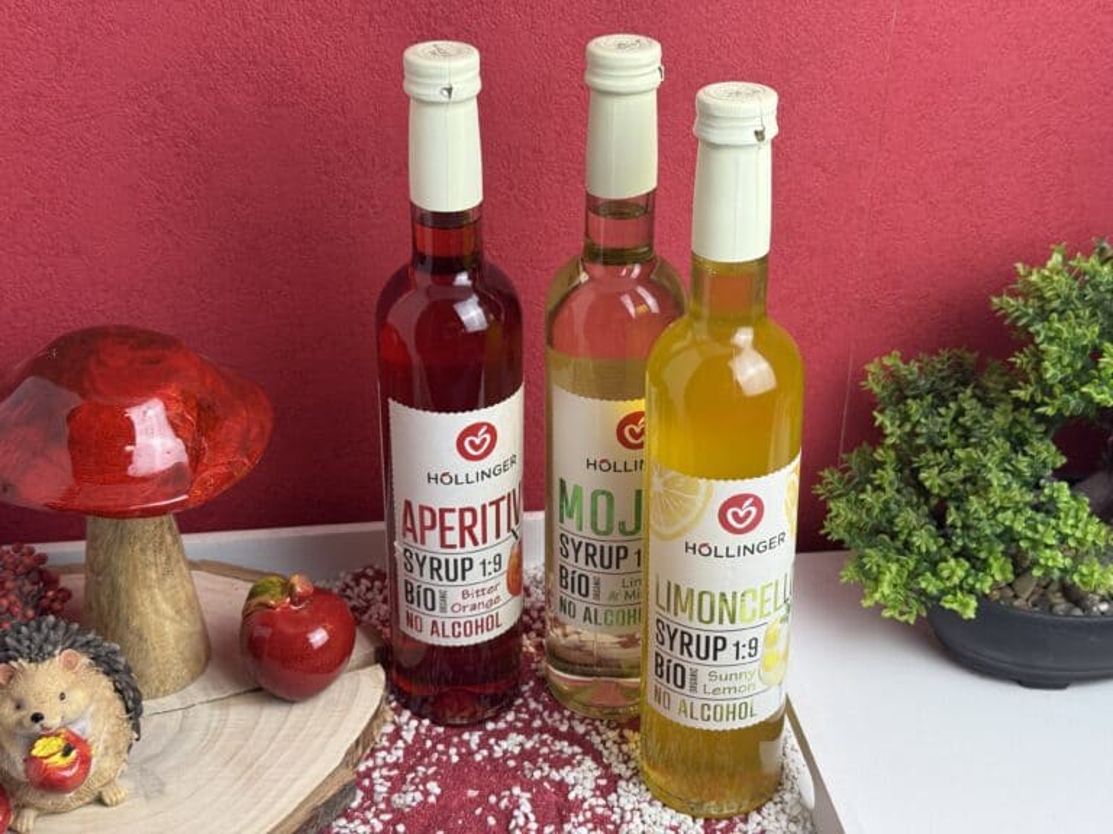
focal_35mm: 48
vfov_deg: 30.3
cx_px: 556
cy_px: 417
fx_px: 1543
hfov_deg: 39.7
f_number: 1.78
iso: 80
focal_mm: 6.76
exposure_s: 1/100
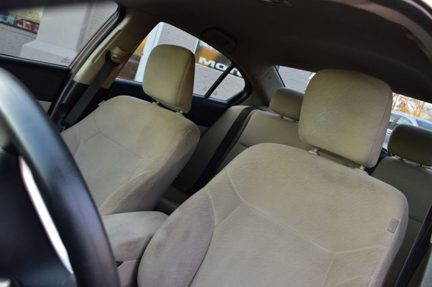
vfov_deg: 39.9
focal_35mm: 33
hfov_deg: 57.2
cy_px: 144
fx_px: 396
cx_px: 216
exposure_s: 1/20
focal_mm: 22
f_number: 6.3
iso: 400
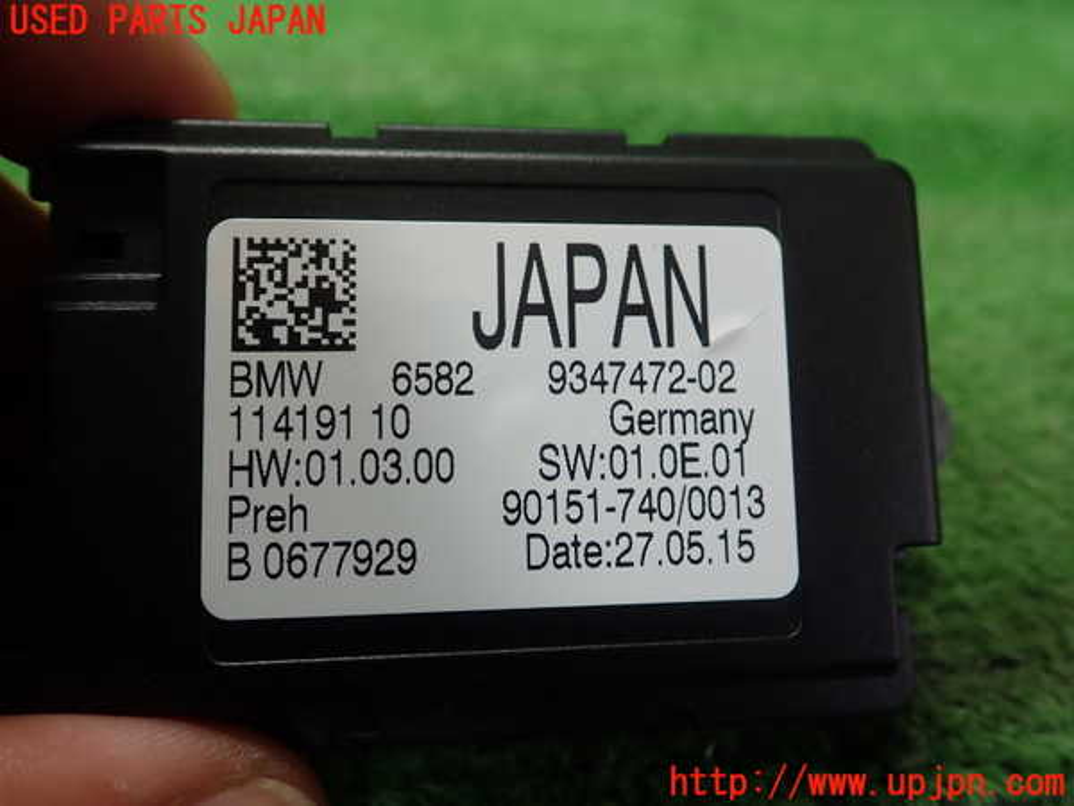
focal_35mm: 30
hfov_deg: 60.0
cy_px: 403
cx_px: 537
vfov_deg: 46.8
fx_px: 931
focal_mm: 5.5
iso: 160
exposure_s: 1/125
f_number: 2.3
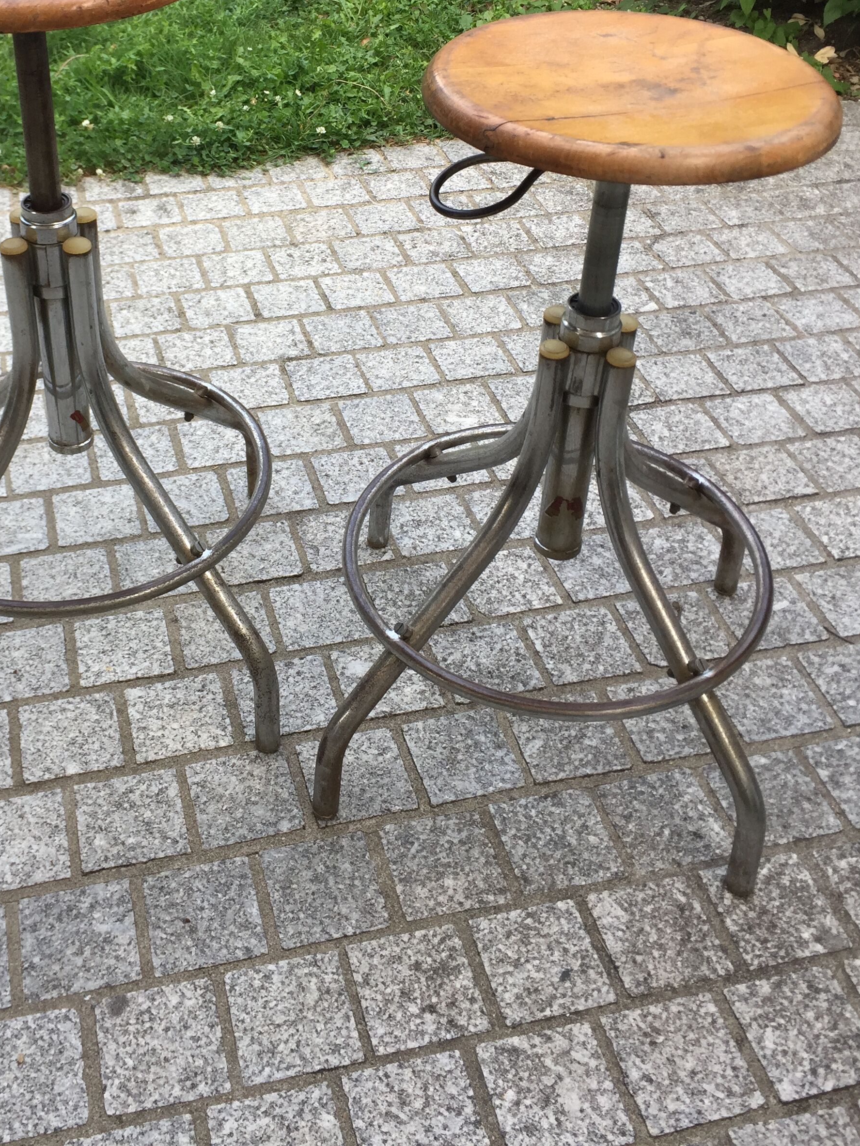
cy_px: 356
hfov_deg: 35.6
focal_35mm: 40
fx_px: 1325
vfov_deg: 45.9
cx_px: 281
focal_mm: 4.15
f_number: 2.2
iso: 32
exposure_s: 1/100
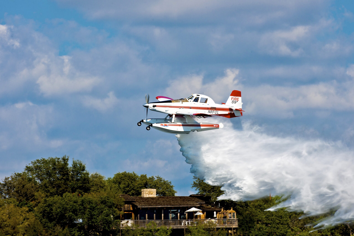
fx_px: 2950
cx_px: 177
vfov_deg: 4.6
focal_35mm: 300
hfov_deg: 6.9
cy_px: 118
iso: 200
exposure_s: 1/400
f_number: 11
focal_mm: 300
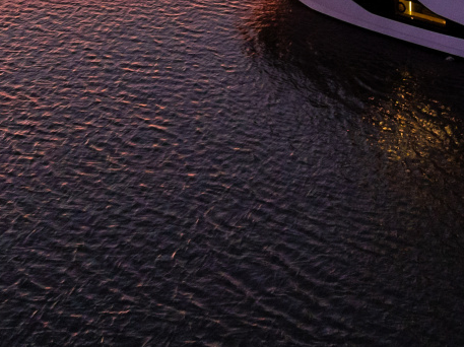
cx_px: 480
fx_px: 1125
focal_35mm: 84
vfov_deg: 16.7
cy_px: -87
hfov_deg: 22.3
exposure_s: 1/80
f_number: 2.8
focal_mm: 12.29
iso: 400
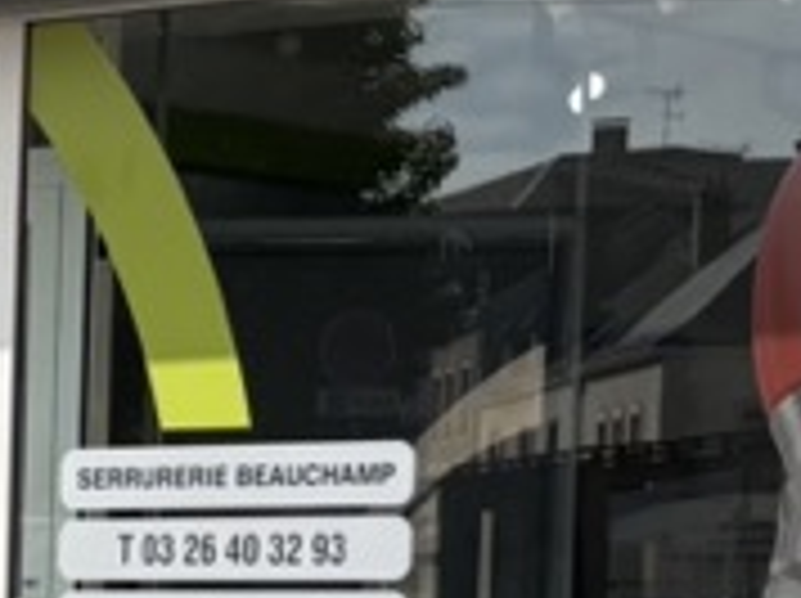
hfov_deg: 10.2
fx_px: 4321
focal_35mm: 187
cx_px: -418
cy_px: 1007
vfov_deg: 7.7
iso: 50
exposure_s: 1/2538
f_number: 1.6
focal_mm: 5.96
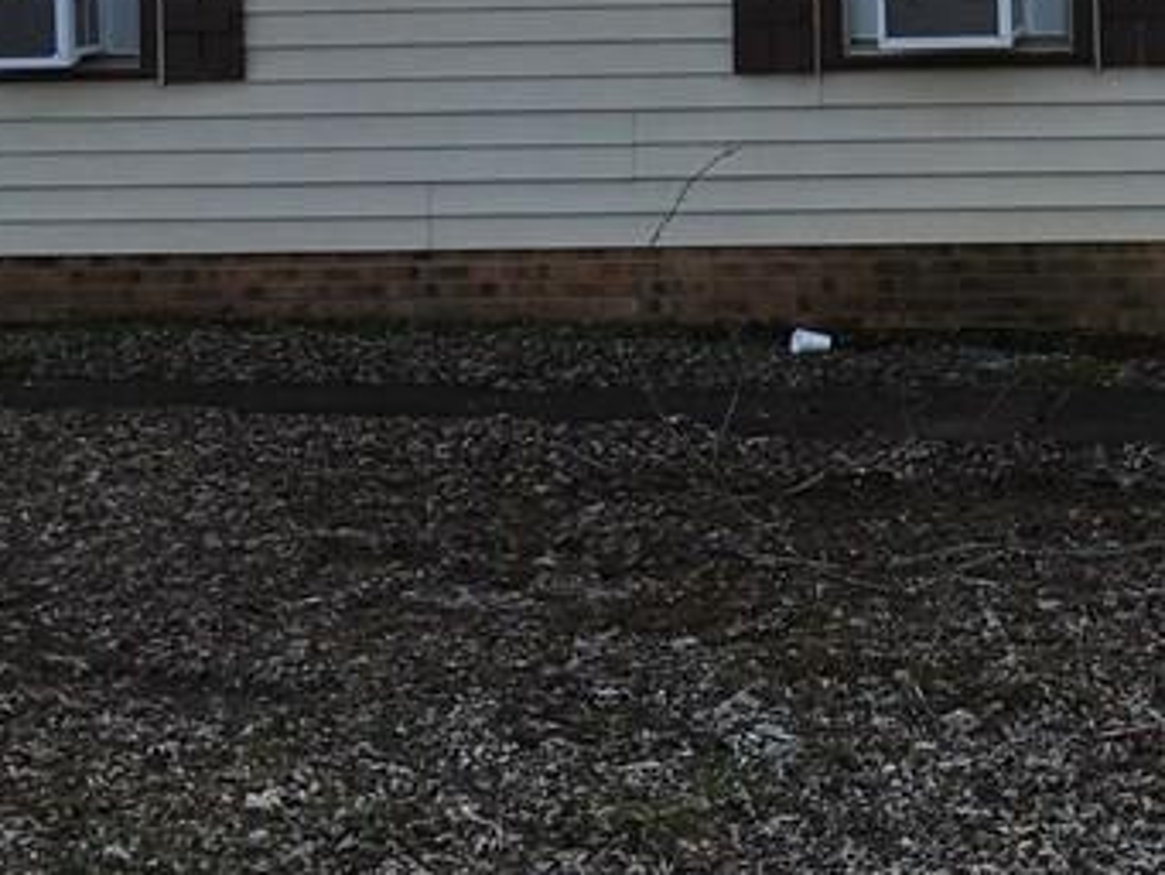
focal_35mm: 87
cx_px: 1179
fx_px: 2929
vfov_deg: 16.4
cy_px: -133
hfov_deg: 21.7
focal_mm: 4.15
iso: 25
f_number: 2.2
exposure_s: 1/342
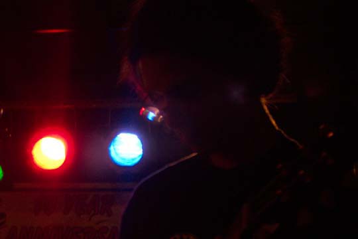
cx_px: 179
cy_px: 120
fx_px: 1134
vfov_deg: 12.0
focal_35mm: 114
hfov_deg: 17.9
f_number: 4.8
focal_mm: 24
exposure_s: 1/8
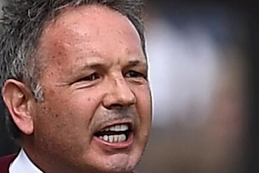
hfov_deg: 1.7
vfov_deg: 1.1
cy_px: 220
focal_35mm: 1214
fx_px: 8740
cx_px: 185
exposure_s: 1/1600
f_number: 4
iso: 200
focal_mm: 400
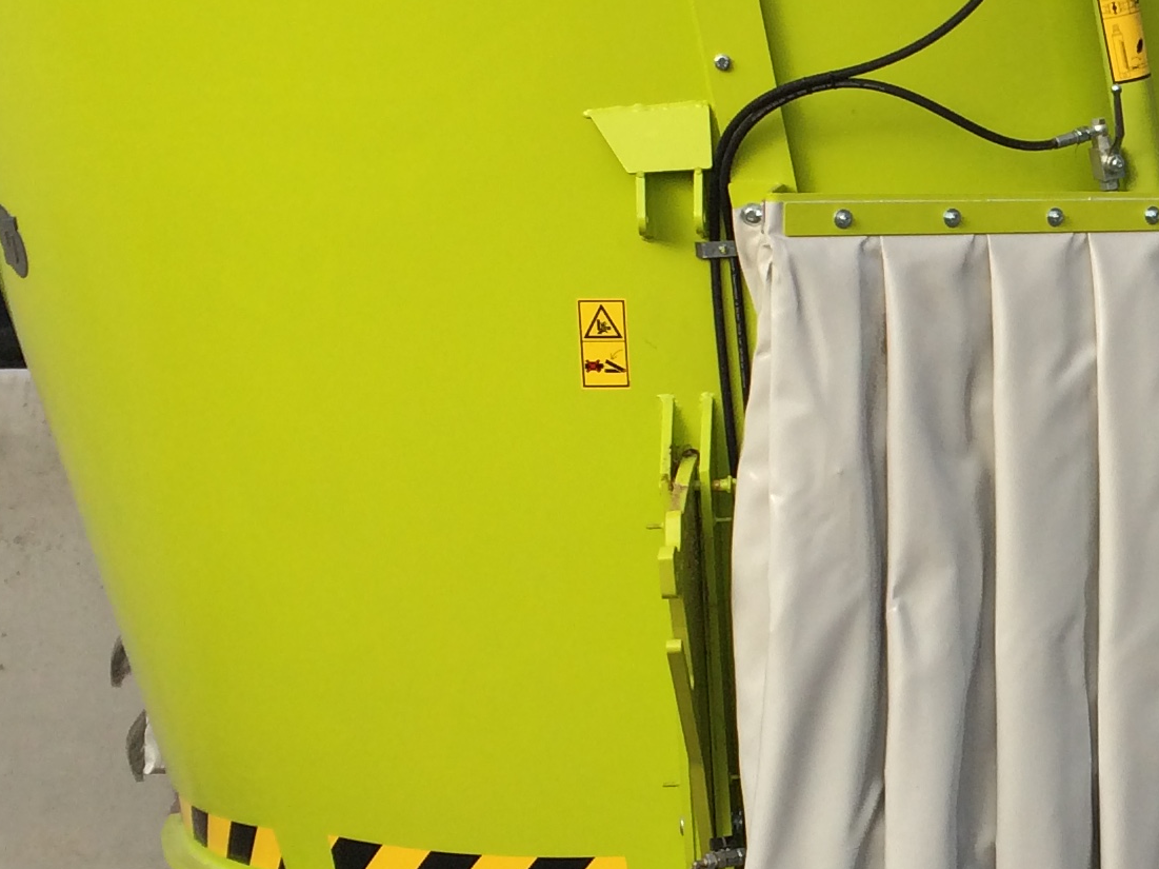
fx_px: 2878
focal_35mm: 86
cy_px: 343
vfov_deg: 17.1
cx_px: 1248
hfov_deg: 21.7
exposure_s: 1/1172
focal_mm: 4.15
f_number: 2.2
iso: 32
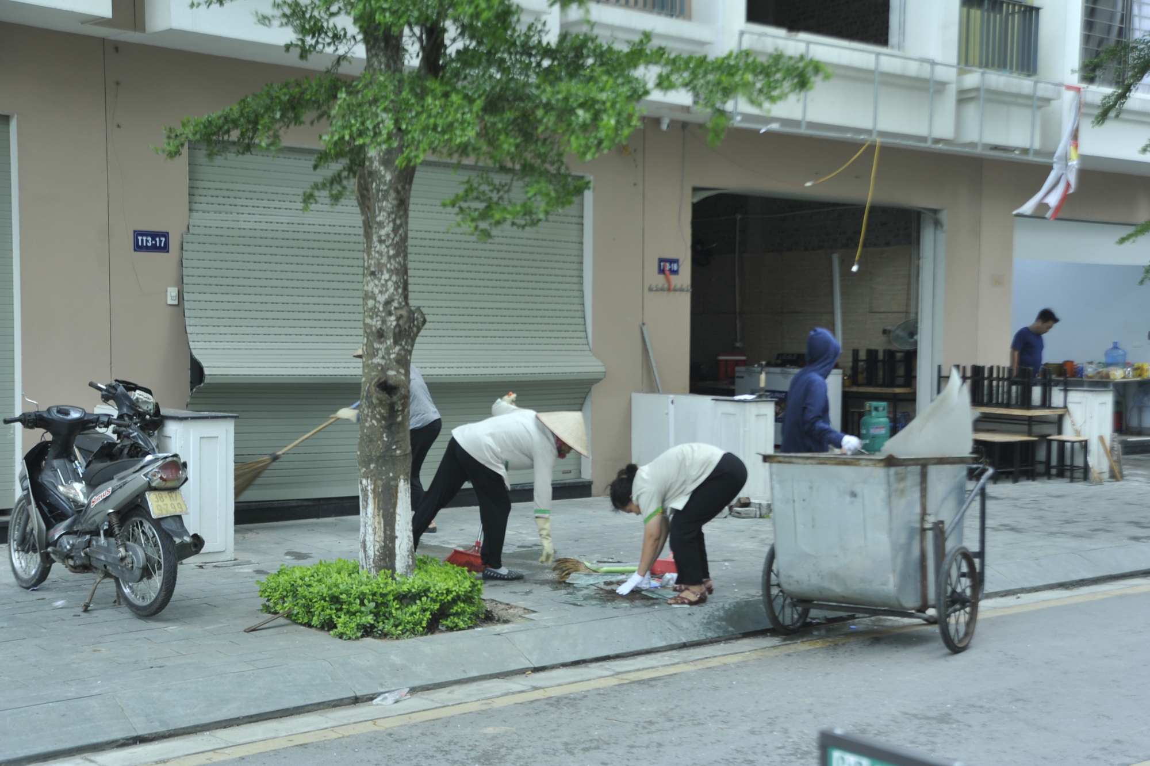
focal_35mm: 48
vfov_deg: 28.1
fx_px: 1533
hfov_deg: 41.1
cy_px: 383
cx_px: 575
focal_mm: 48
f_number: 3.5
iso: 320
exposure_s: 1/50
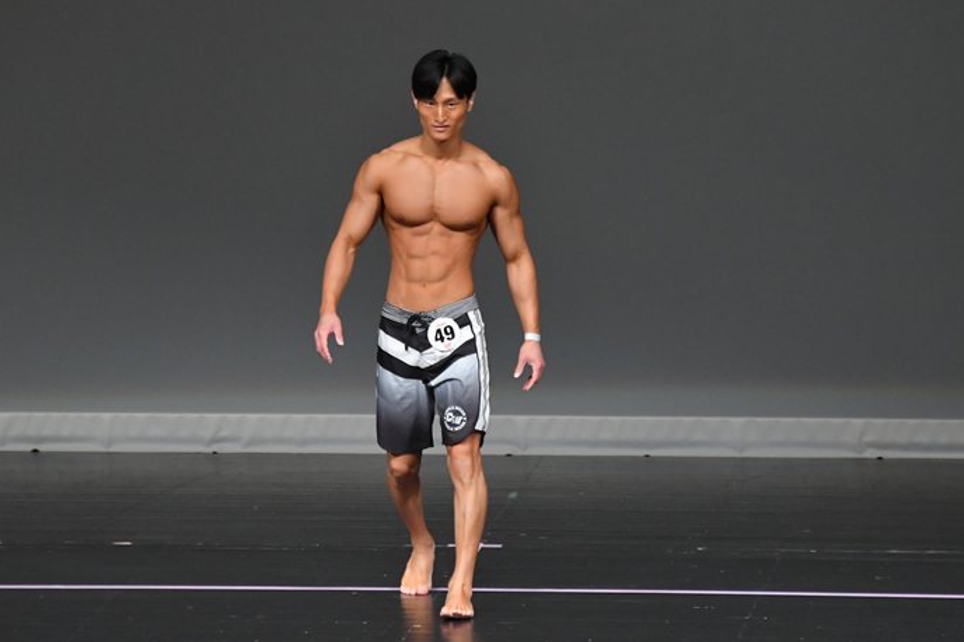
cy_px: 338
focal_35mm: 355
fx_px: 9501
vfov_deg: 3.9
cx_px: 456
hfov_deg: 5.8
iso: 4000
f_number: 5.6
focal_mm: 210
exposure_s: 1/400
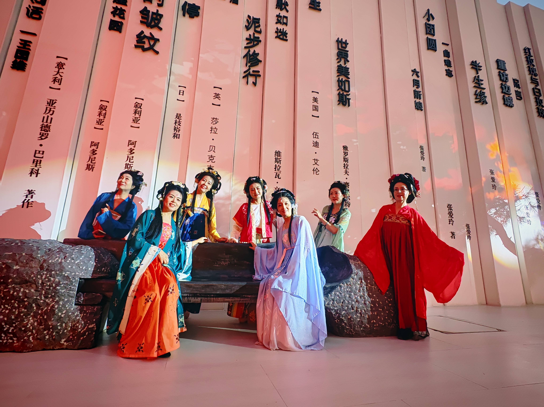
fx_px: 251
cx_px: 272
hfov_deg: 94.5
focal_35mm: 16
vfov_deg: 78.1
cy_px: 204
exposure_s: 1/33
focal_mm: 1.82
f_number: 2
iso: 640
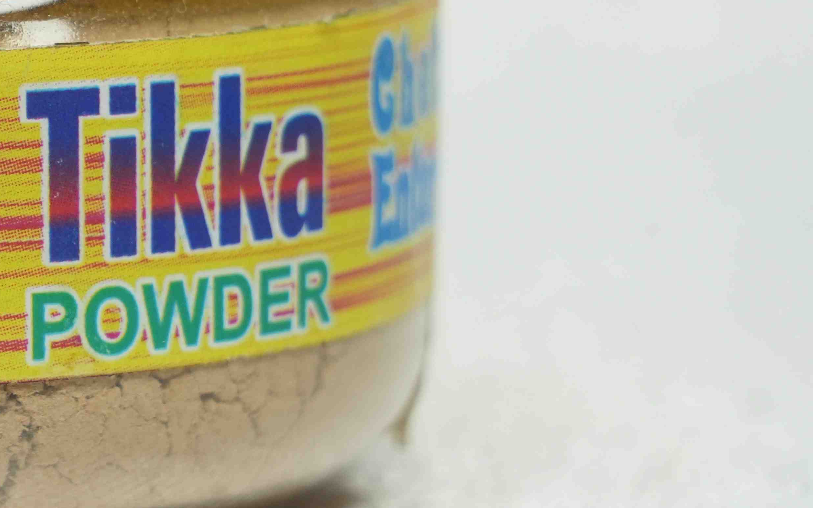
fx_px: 6692
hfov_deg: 6.9
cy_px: 150
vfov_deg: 4.3
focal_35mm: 302
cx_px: -219
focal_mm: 105
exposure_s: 1/125
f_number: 9
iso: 1000
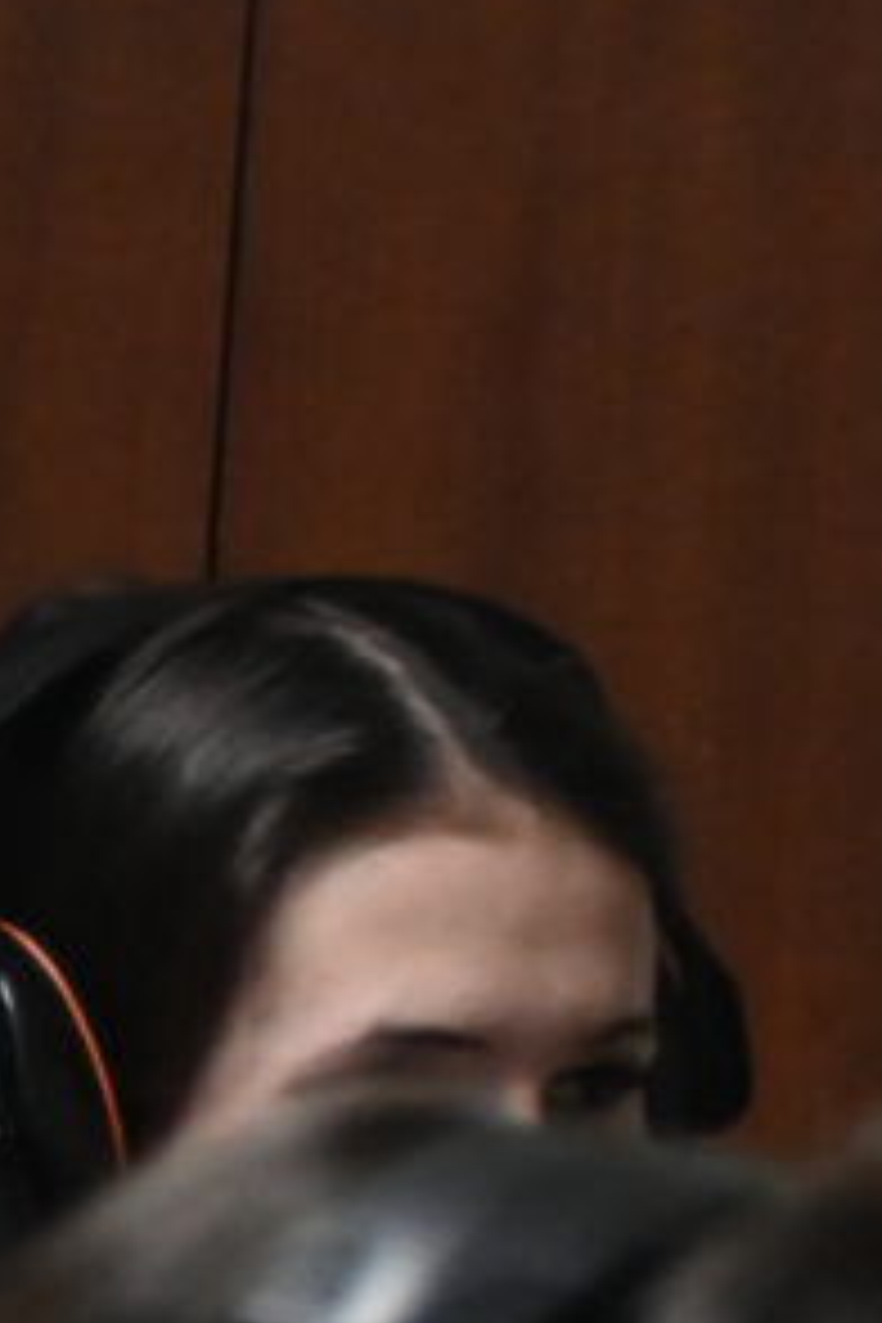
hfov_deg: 3.0
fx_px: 15360
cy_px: 2077
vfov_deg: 4.9
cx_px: -4554
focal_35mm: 418
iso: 4000
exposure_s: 1/160
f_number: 2.8
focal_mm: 48
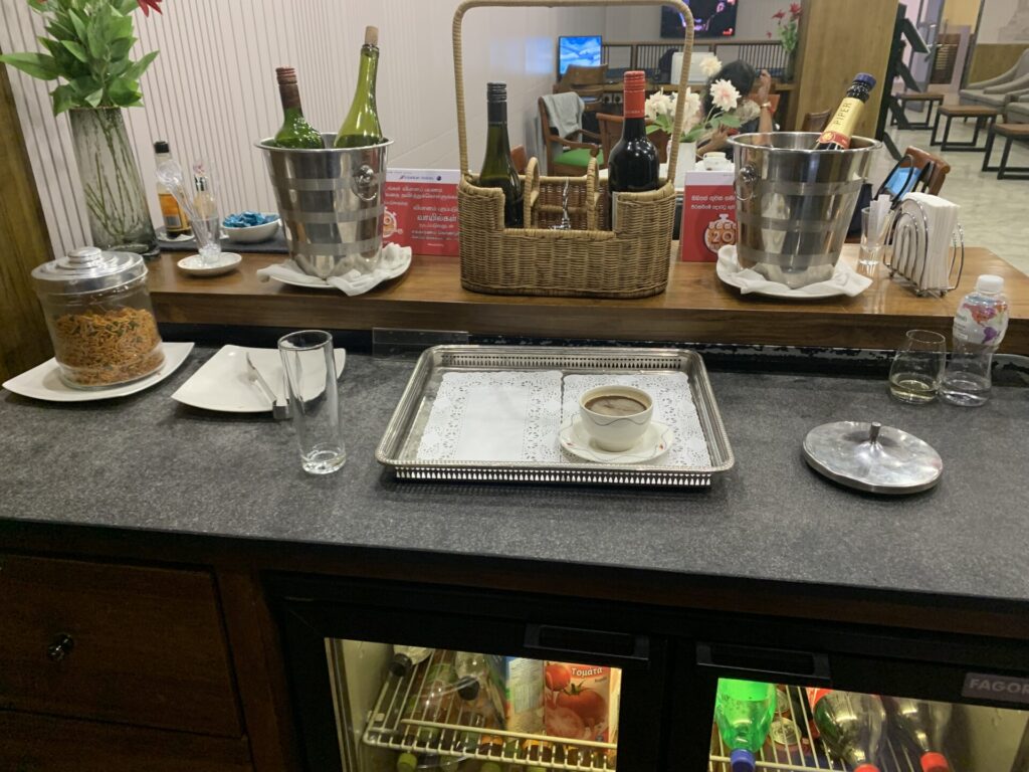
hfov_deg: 67.3
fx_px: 773
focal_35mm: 26
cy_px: 386
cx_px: 514
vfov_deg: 53.1
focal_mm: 4.25
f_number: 1.8
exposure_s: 1/60
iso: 400
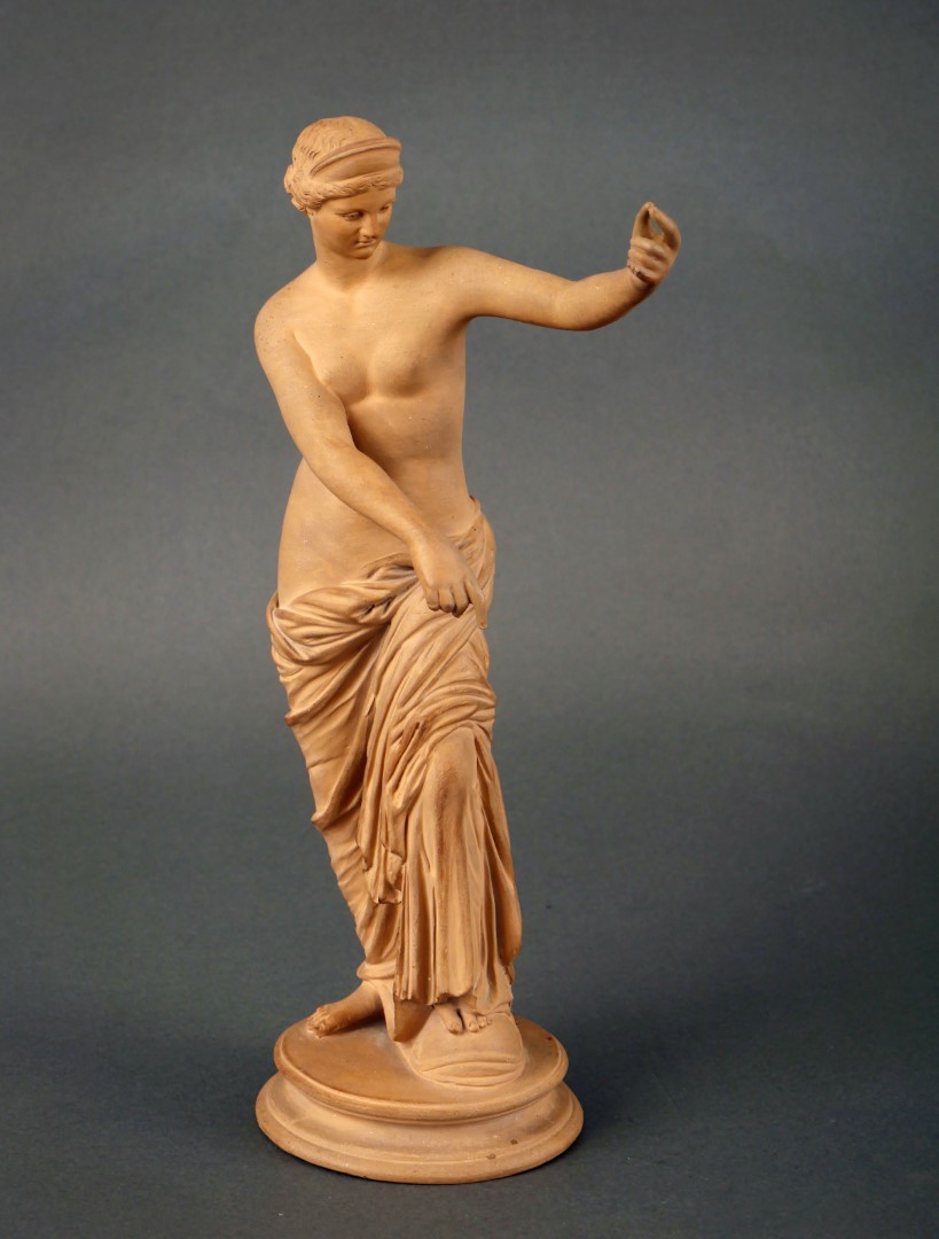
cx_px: 470
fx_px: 3591
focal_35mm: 100
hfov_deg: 14.9
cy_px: 620
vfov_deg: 19.6
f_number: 8
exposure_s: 1/125
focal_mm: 50
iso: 200
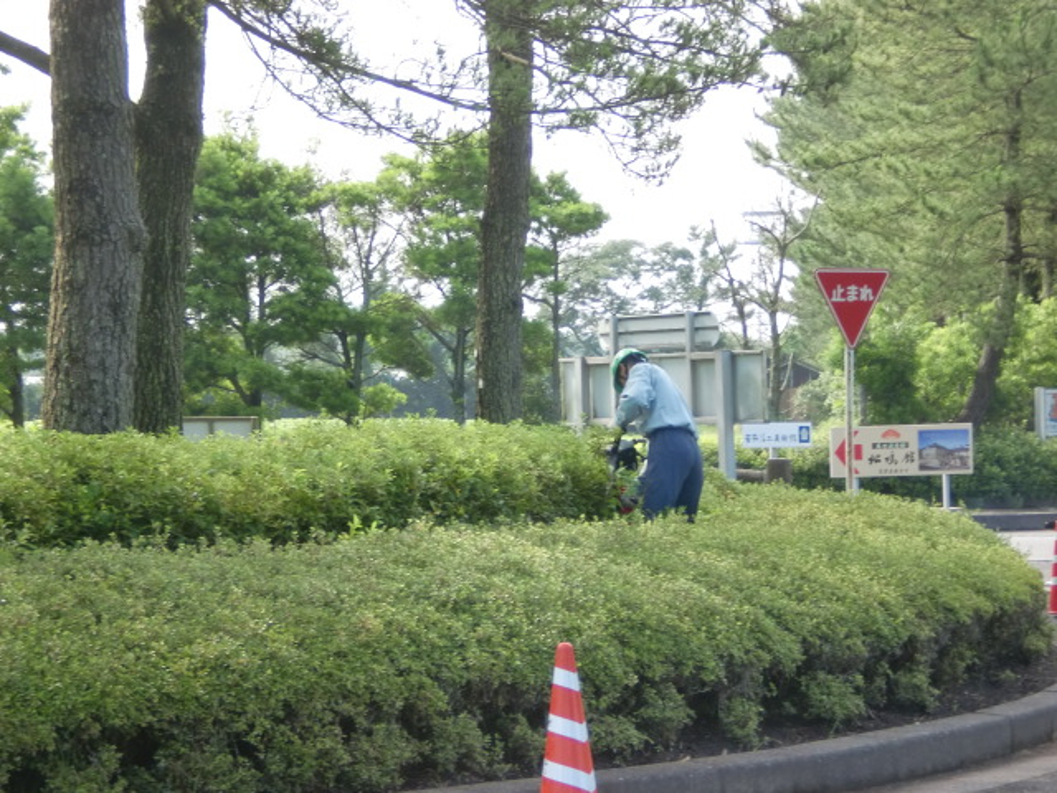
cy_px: 396
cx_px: 528
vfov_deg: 14.0
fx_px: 3237
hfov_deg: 18.5
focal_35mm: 106
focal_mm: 18.9
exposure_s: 1/100
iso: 100
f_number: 5.9
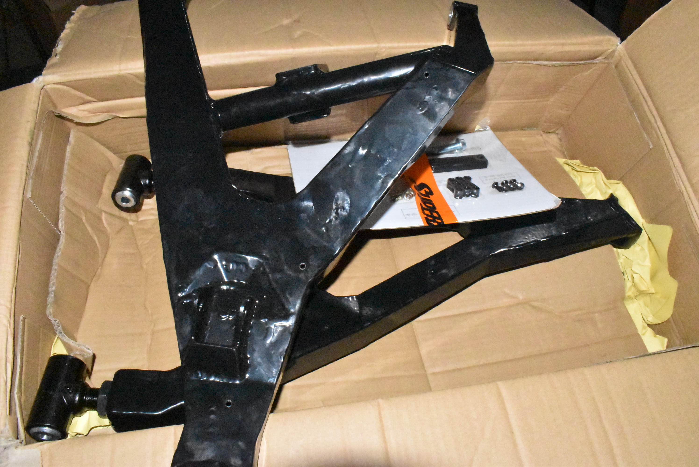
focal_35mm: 27
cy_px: 234
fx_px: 525
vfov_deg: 48.0
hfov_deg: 67.3
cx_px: 350
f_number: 22
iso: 20000
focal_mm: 18
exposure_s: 1/200
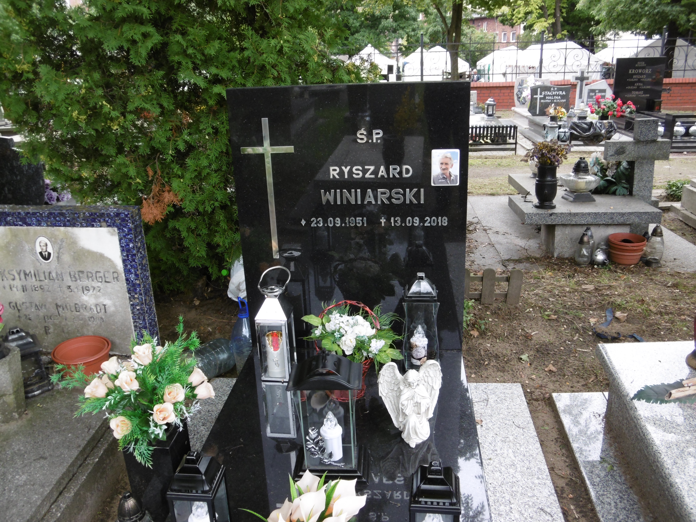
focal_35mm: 32
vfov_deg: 44.2
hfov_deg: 56.8
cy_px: 261
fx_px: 643
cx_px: 348
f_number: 3.5
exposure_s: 1/80
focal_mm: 5.8
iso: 100
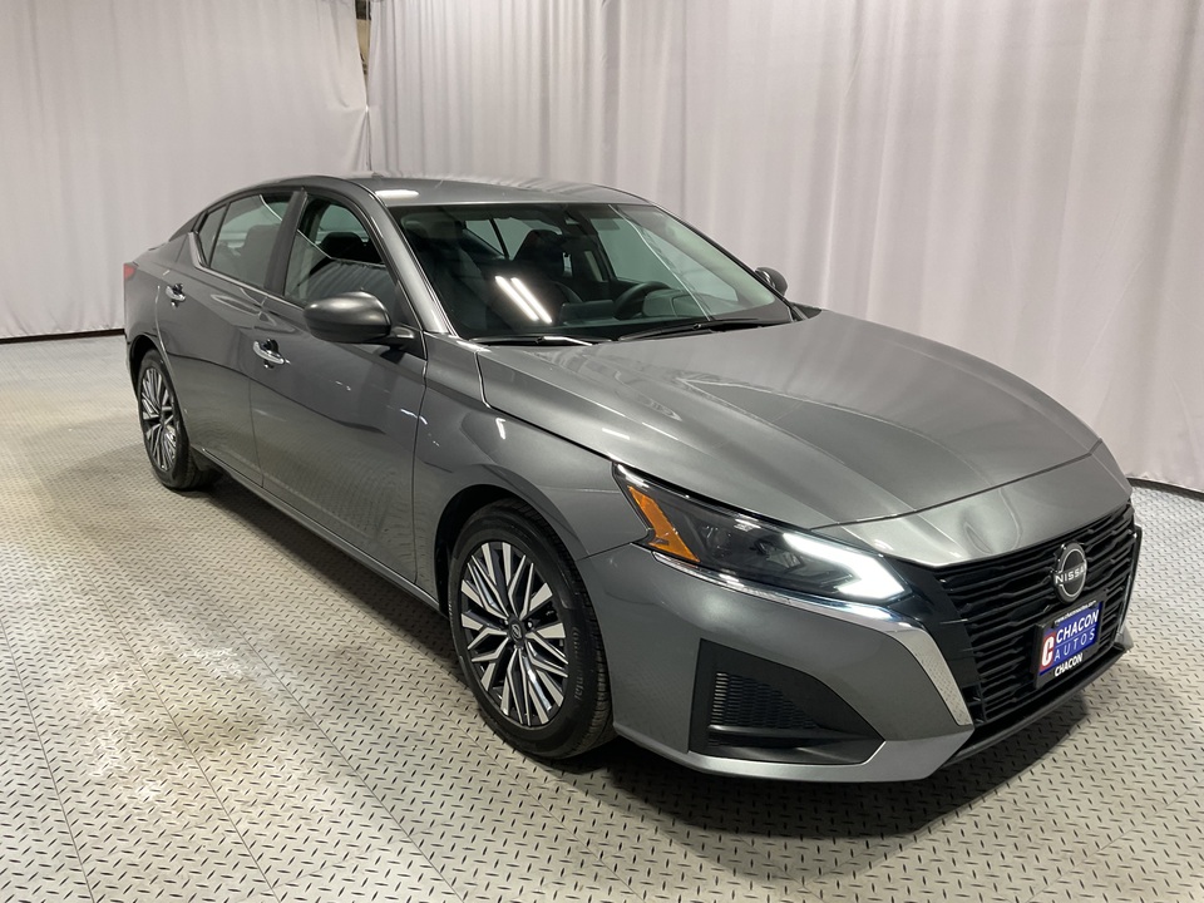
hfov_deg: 61.7
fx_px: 1009
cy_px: 452
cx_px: 602
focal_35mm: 29
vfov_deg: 48.2
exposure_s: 1/50
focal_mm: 3
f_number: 1.8
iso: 64
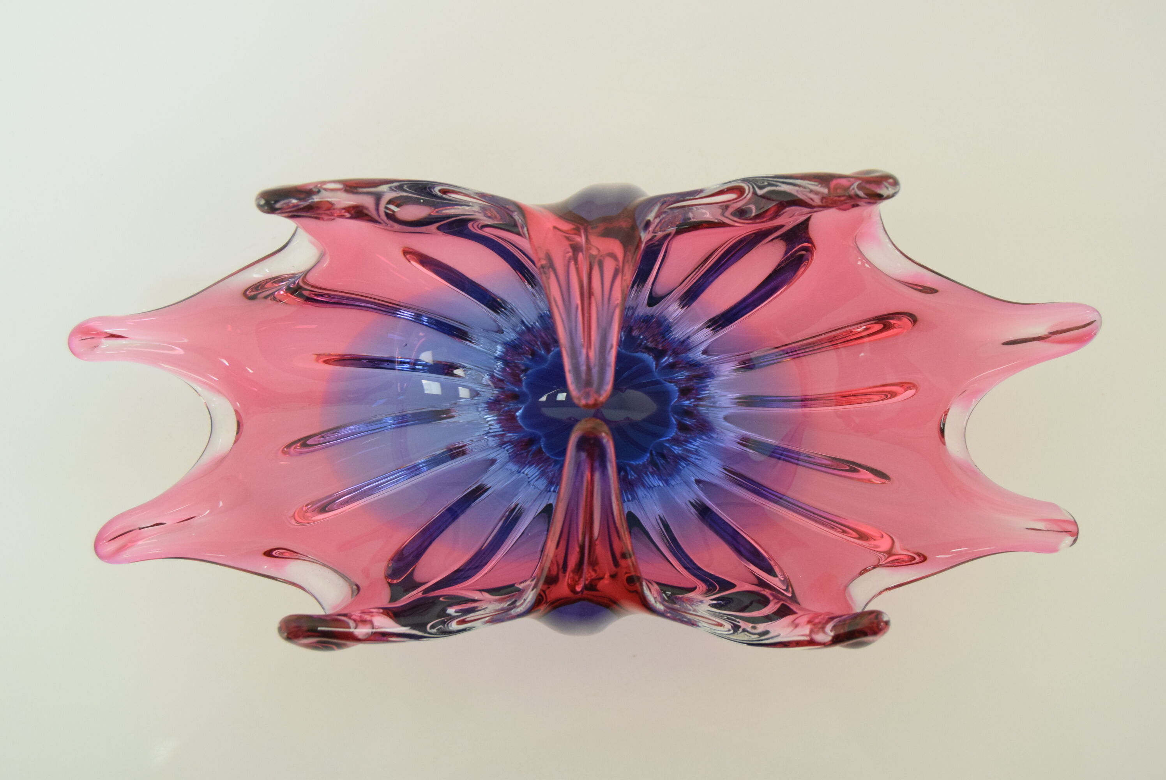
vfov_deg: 23.8
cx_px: 583
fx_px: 1848
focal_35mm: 57
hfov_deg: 35.0
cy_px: 390
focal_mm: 38
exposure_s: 1/100
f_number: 6.3
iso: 1600
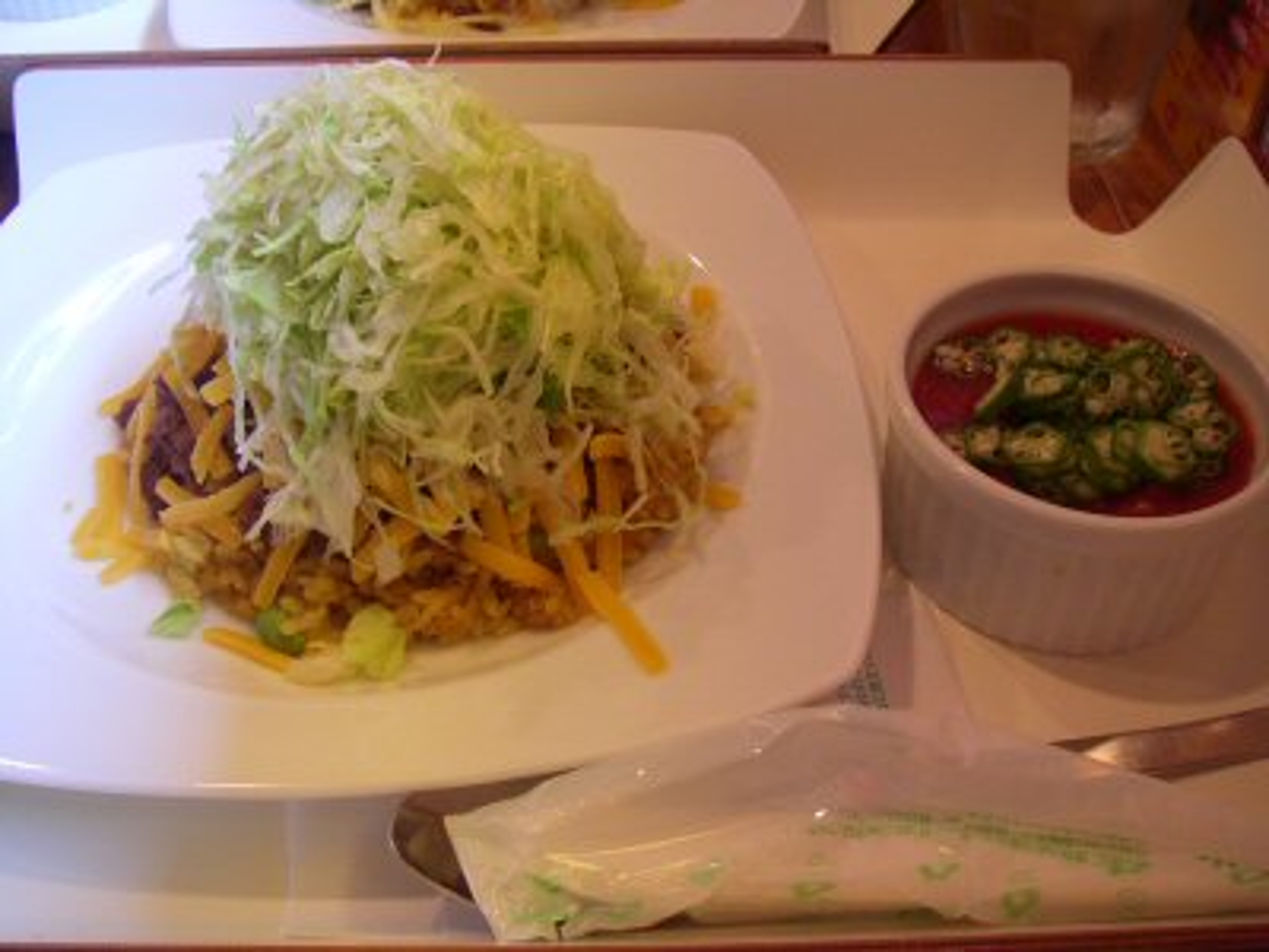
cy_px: 476
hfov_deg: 49.0
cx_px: 634
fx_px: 1393
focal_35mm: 38
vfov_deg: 37.7
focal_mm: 6.3
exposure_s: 1/50
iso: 160
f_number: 3.3
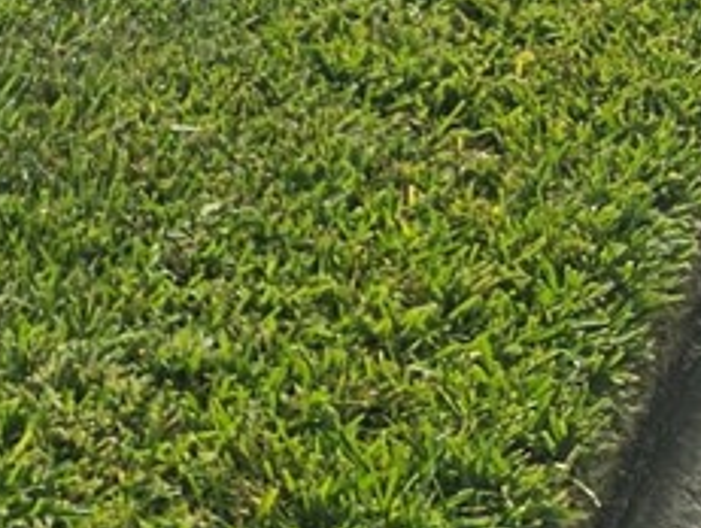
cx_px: -1699
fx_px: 3225
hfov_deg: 8.9
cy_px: -1132
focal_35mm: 159
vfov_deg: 7.9
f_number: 1.7
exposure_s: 1/1501
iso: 10
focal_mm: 6.3
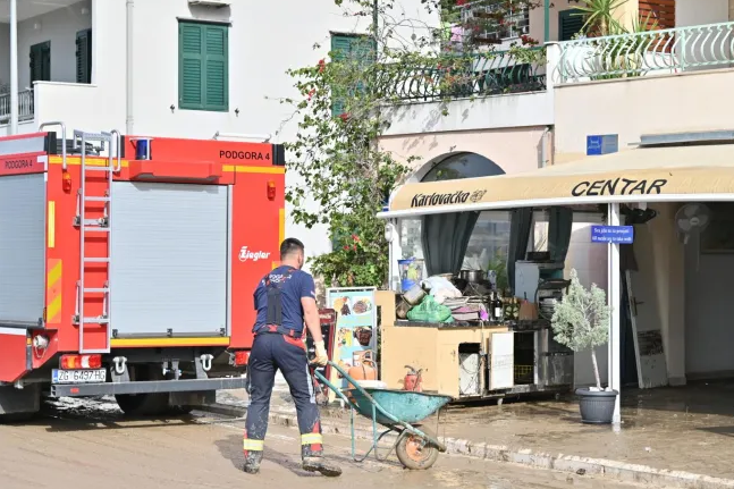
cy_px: 238
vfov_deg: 15.5
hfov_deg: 23.1
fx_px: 1794
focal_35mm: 88
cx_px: 393
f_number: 4
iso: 400
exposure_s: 1/5000
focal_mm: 75
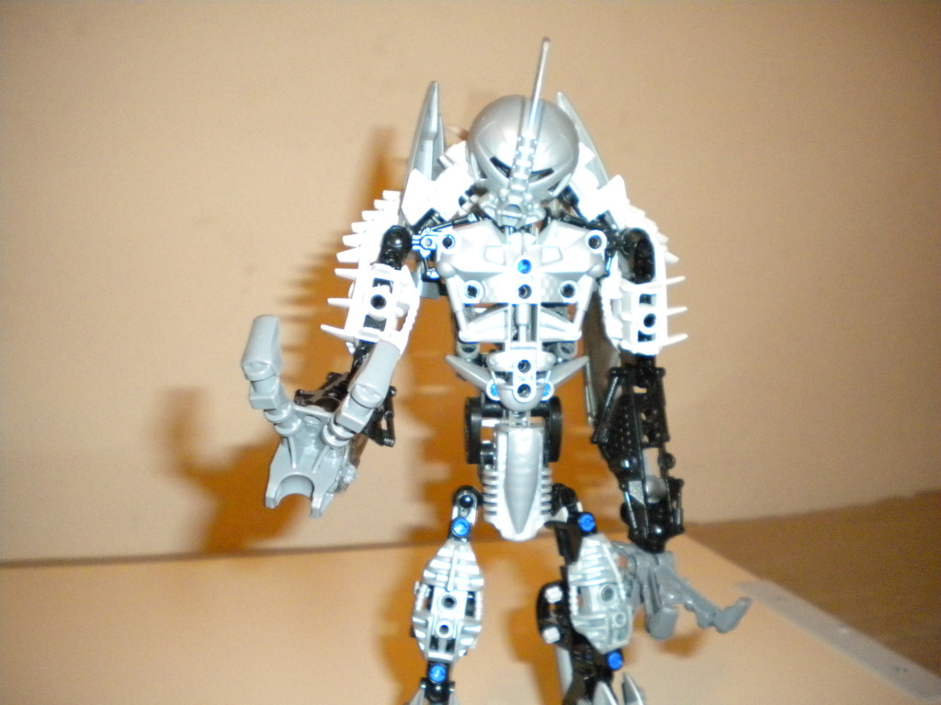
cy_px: 352
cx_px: 470
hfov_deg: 52.6
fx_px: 951
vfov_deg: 40.7
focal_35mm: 35
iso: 800
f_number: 3.1
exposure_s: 1/30
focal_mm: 6.3
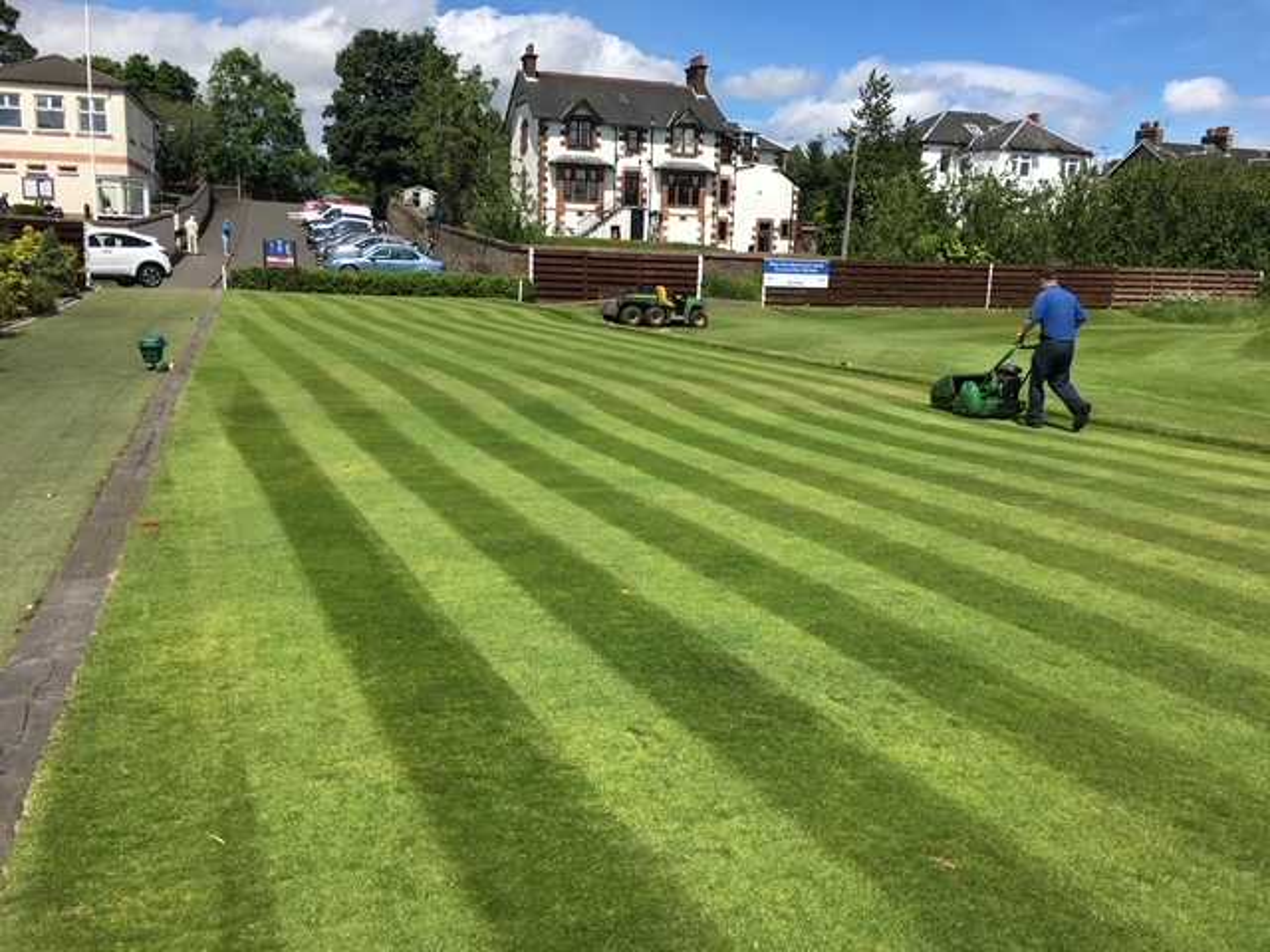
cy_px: 476
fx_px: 1064
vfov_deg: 48.2
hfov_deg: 61.7
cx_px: 635
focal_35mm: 29
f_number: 2.2
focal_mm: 4.15
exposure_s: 1/2137
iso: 25
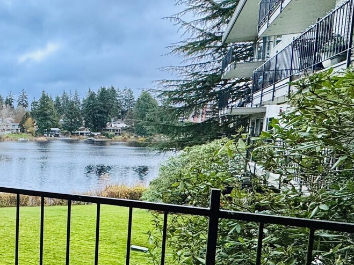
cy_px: 160
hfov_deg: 41.5
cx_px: -45
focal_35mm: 34
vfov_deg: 41.6
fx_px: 348
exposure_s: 1/120
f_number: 2.2
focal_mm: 2.22
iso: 160
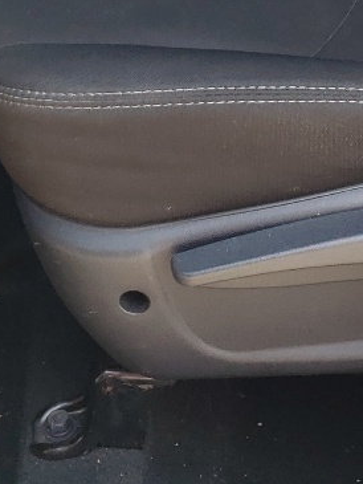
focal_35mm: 114
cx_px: 193
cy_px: -289
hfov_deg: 13.0
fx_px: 1593
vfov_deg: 15.6
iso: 50
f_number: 1.5
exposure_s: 1/400
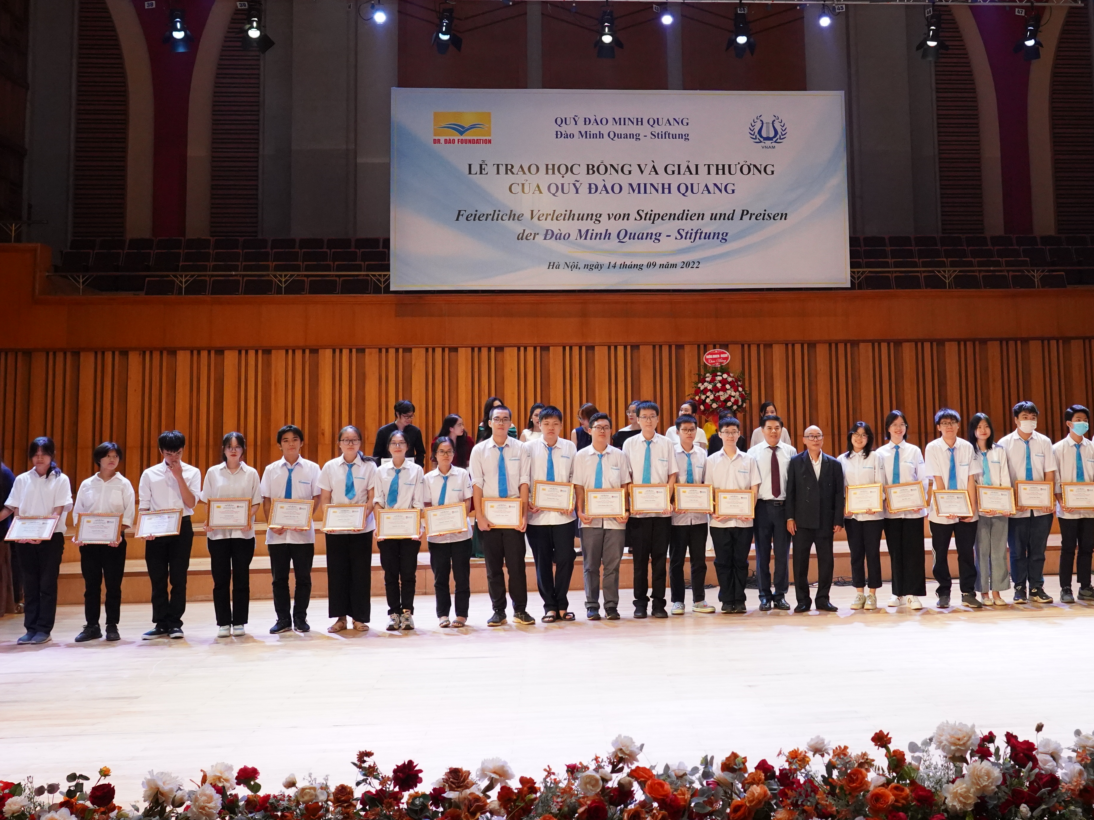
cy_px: 320
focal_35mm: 39
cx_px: 670
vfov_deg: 36.7
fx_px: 1233
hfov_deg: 47.5
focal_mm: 25
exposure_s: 1/125
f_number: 5.6
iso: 6400
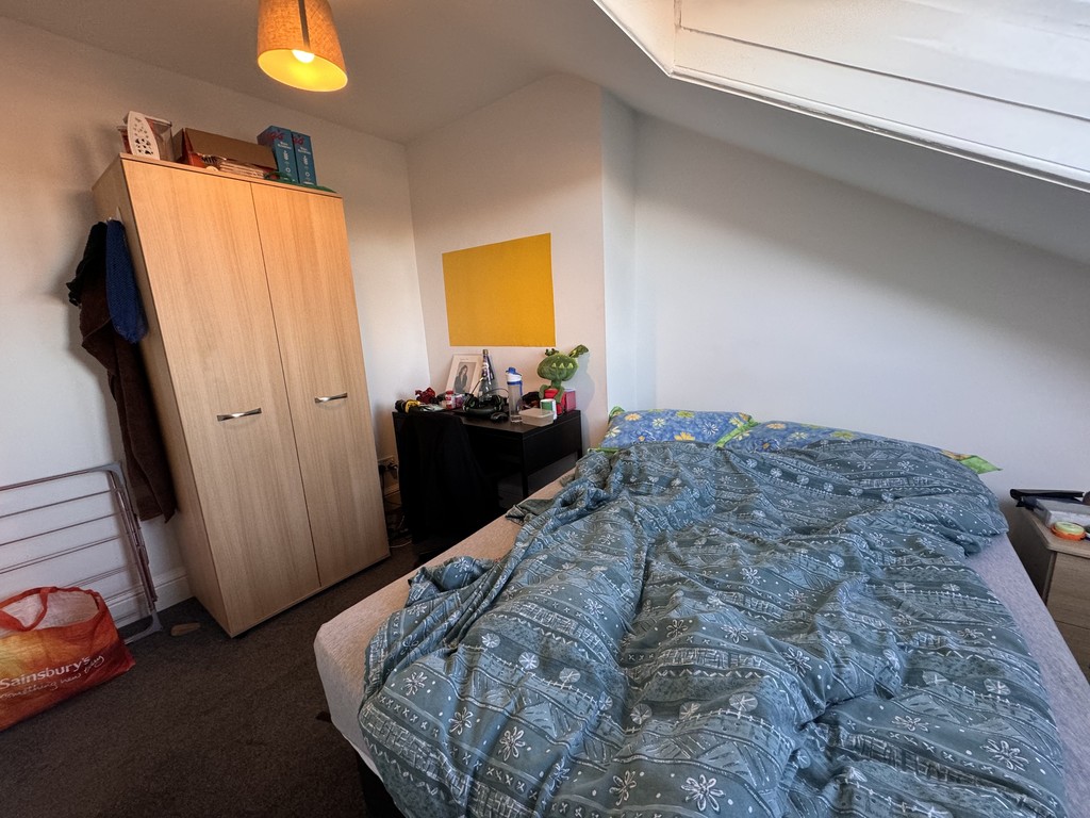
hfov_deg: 102.1
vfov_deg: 85.7
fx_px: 441
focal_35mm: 14
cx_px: 545
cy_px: 409
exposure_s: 1/99
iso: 200
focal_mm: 2.22
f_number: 2.2
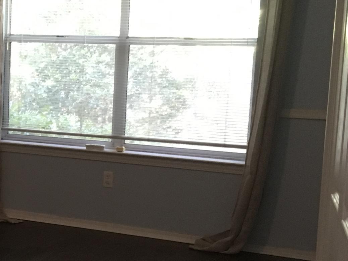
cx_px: -72
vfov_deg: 17.5
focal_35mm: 84
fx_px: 844
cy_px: 160
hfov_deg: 21.6
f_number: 2.2
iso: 125
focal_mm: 4.15
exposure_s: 1/30
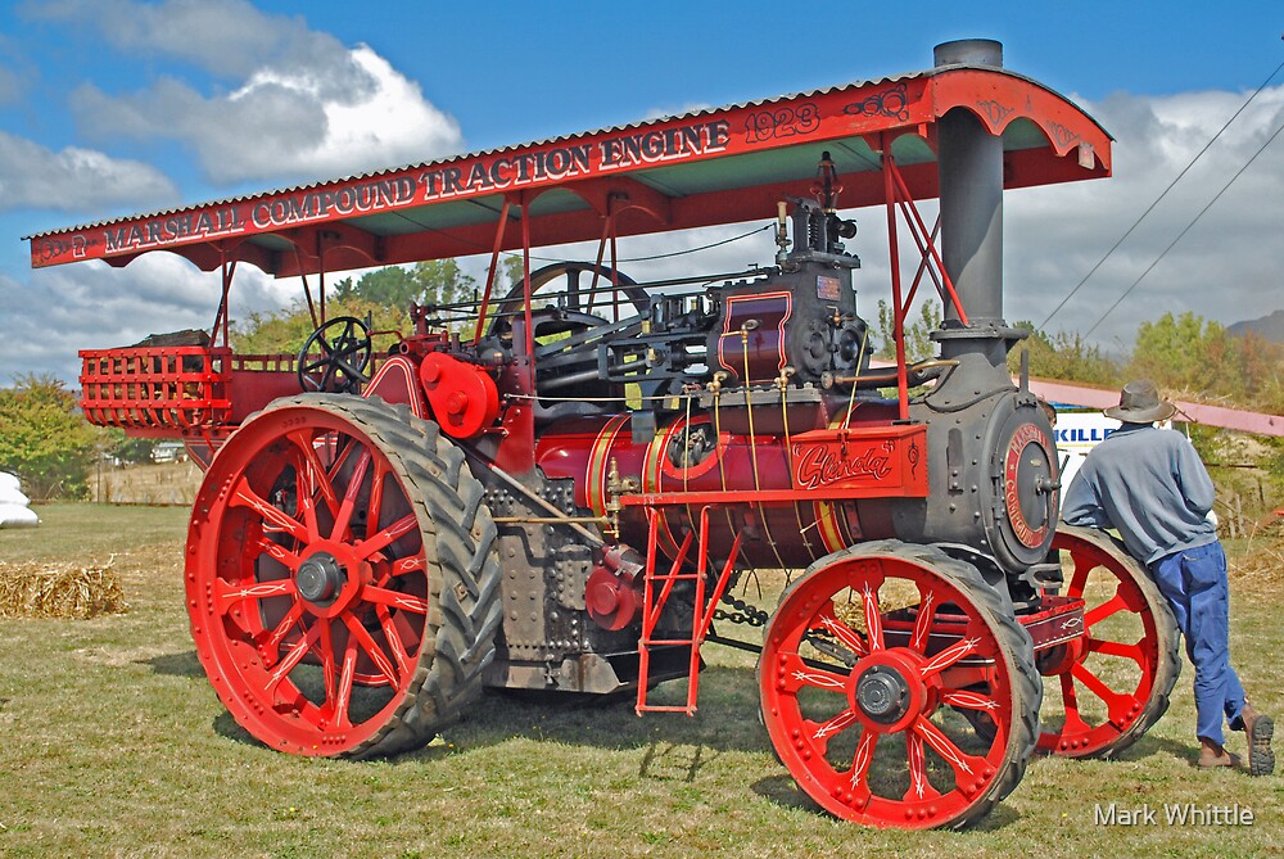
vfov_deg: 29.9
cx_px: 642
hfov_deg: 43.6
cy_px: 430
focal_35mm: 45
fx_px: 1607
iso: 160
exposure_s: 1/125
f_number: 5.6
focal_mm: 30
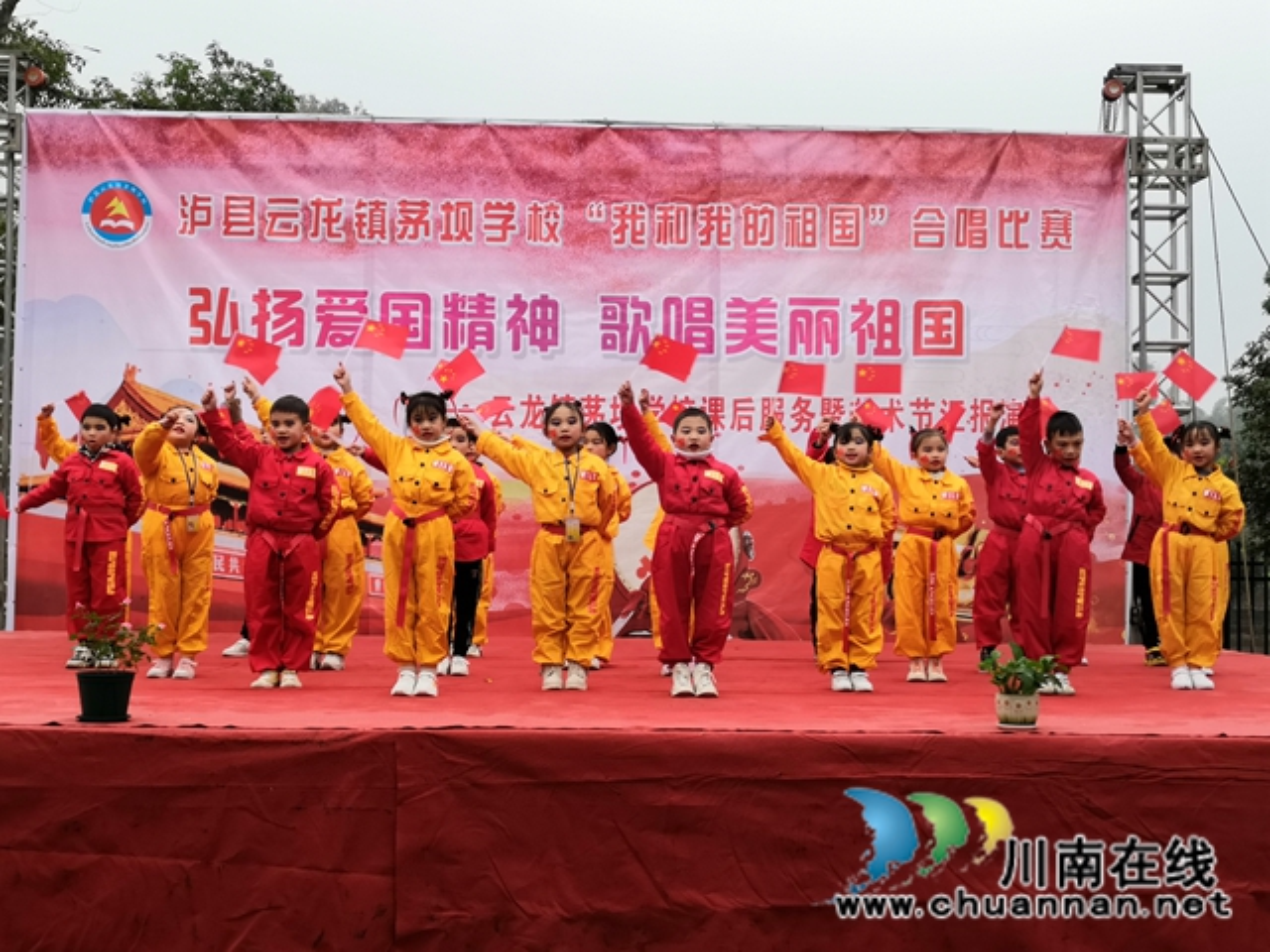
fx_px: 1578
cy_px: 476
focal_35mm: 43
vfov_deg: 33.6
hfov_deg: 43.9
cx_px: 635
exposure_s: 1/120
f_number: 1.8
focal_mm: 3.95
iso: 64
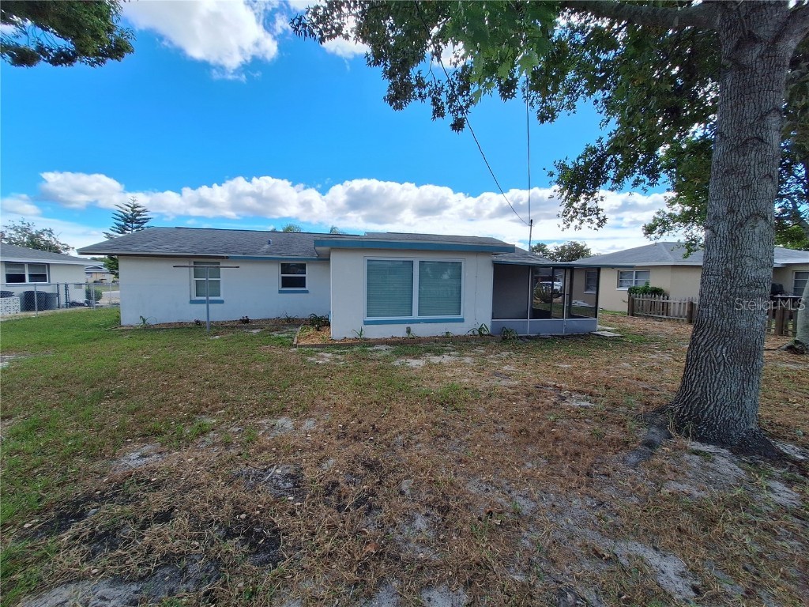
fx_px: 304
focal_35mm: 13
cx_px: 404
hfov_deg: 106.2
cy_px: 304
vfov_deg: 89.9
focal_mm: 1.74
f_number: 2.2
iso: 40
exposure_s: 1/1565
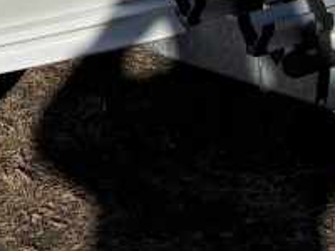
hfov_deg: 10.5
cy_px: -458
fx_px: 1810
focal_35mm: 187
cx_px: 59
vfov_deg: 7.2
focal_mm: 5.96
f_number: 1.6
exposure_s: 1/9901
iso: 50
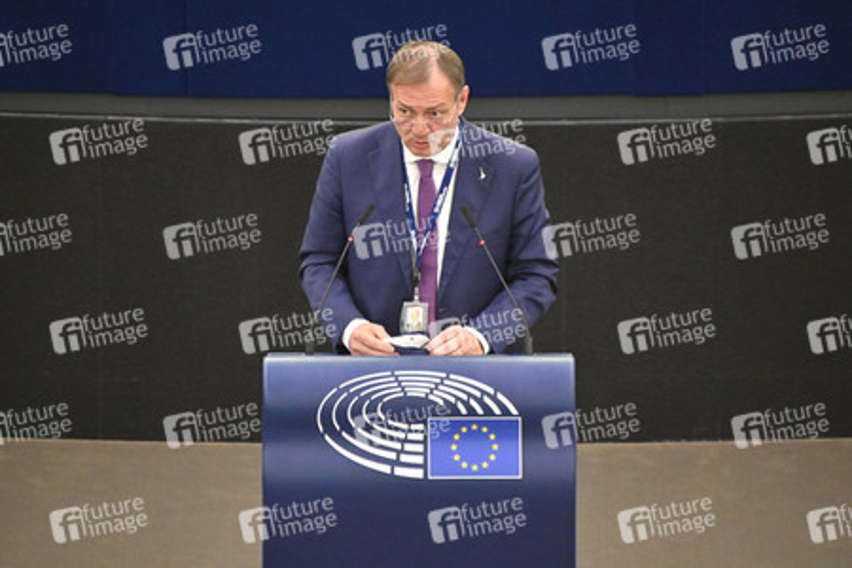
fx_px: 11832
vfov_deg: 2.7
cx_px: 426
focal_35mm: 500
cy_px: 284
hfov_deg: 4.1
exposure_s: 1/400
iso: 6400
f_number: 6.3
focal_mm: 500
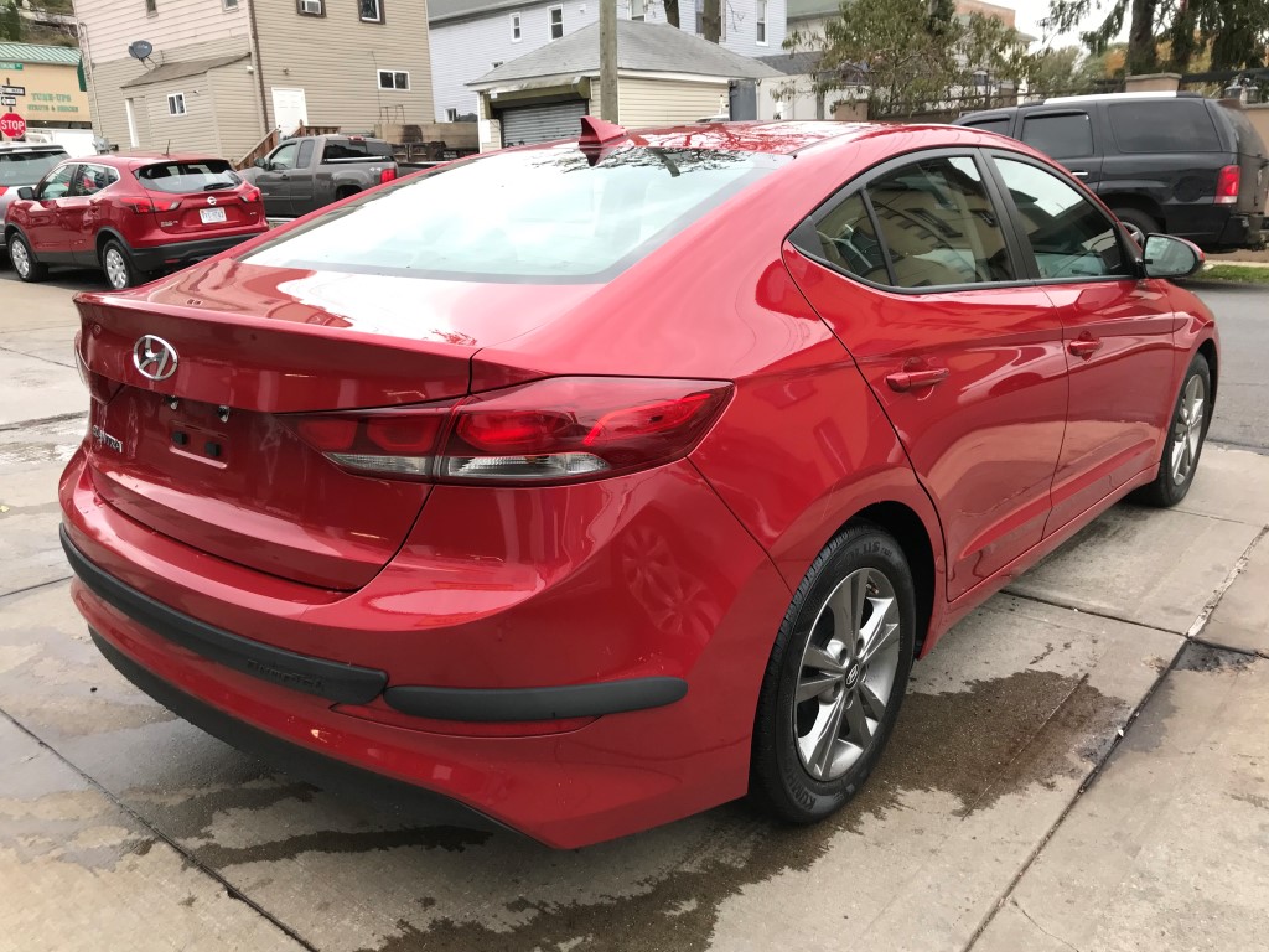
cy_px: 476
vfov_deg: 49.7
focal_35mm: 28
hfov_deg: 63.4
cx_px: 634
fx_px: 1026
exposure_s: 1/120
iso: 40
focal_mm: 3.99
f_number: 1.8
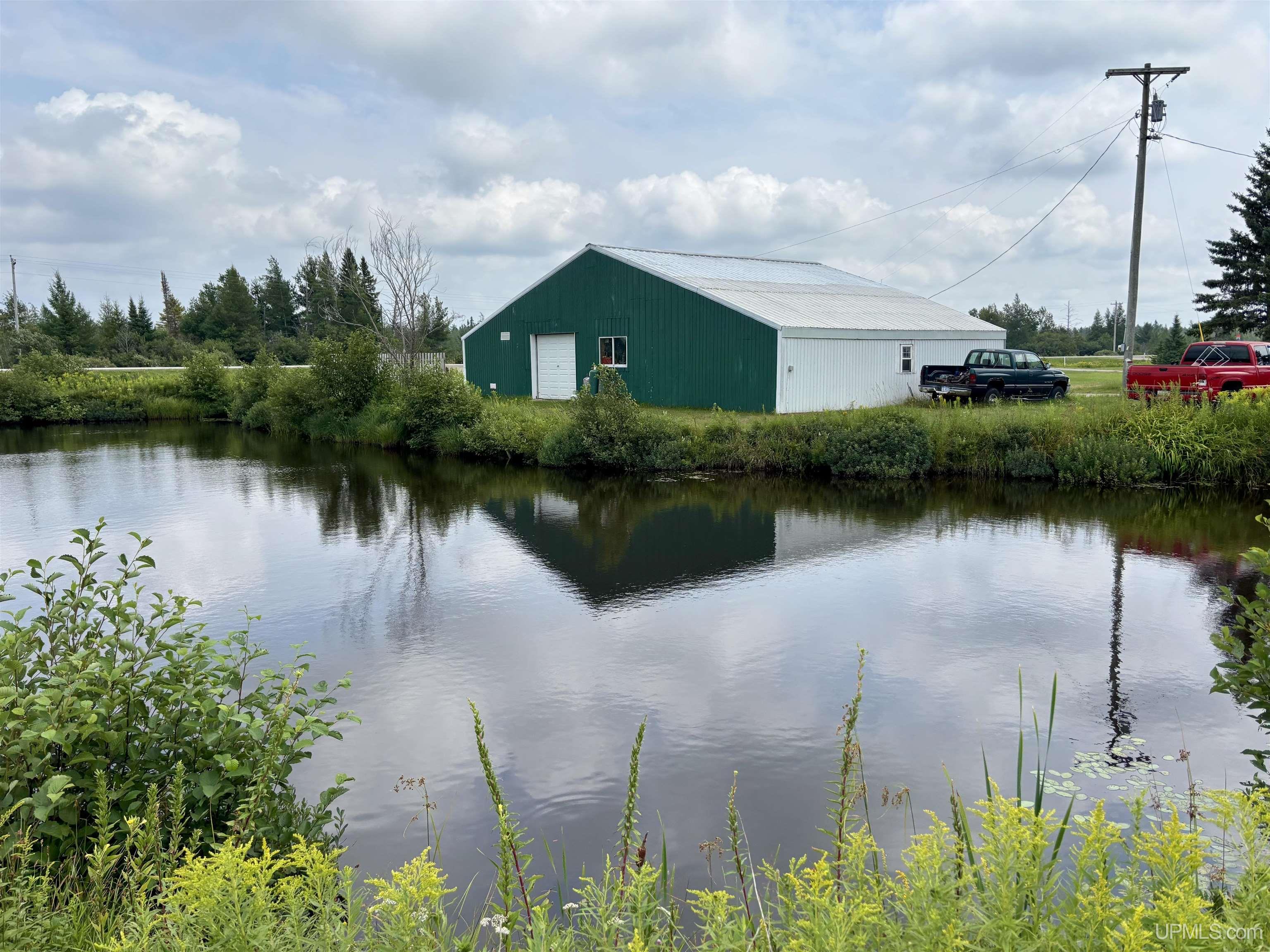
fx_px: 954
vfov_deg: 53.1
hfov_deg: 67.3
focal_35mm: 26
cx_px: 635
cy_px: 476
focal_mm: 5.96
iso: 50
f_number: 1.6
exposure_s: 1/4082
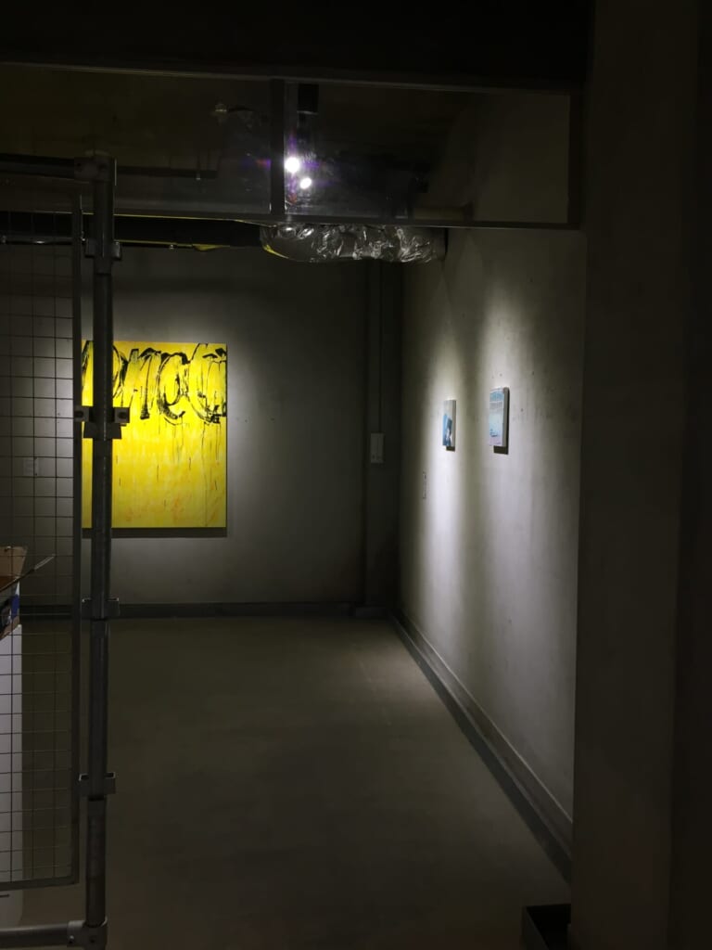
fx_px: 795
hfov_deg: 48.2
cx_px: 356
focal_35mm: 29
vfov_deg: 61.7
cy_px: 475
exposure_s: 1/40
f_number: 2.2
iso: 40
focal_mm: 4.15
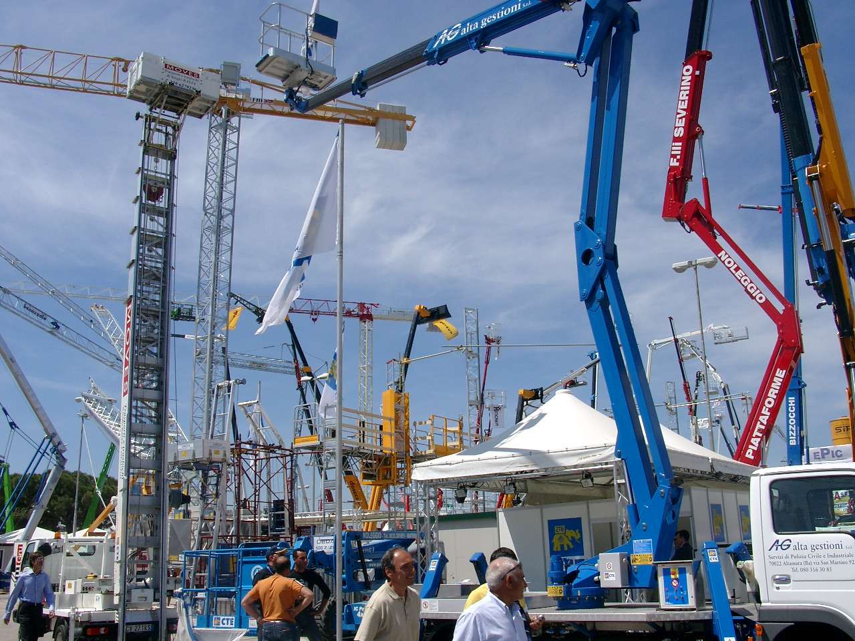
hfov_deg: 54.0
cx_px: 428
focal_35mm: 34
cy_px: 320
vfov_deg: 41.8
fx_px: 840
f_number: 5.6
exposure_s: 1/688
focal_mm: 7.13
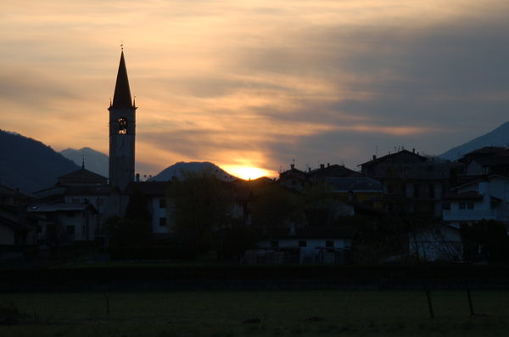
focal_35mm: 123
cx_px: 254
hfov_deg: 16.7
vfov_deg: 11.1
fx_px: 1735
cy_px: 168
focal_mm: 82
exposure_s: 1/500
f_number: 5.6
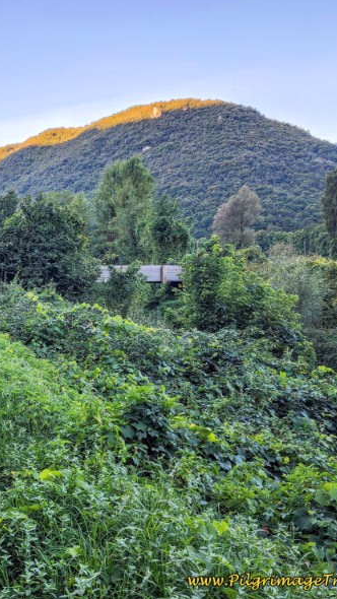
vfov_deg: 58.0
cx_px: 44
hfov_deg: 33.1
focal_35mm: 34
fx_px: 540
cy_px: 300
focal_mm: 6.4
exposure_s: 1/180
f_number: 1.8
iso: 32
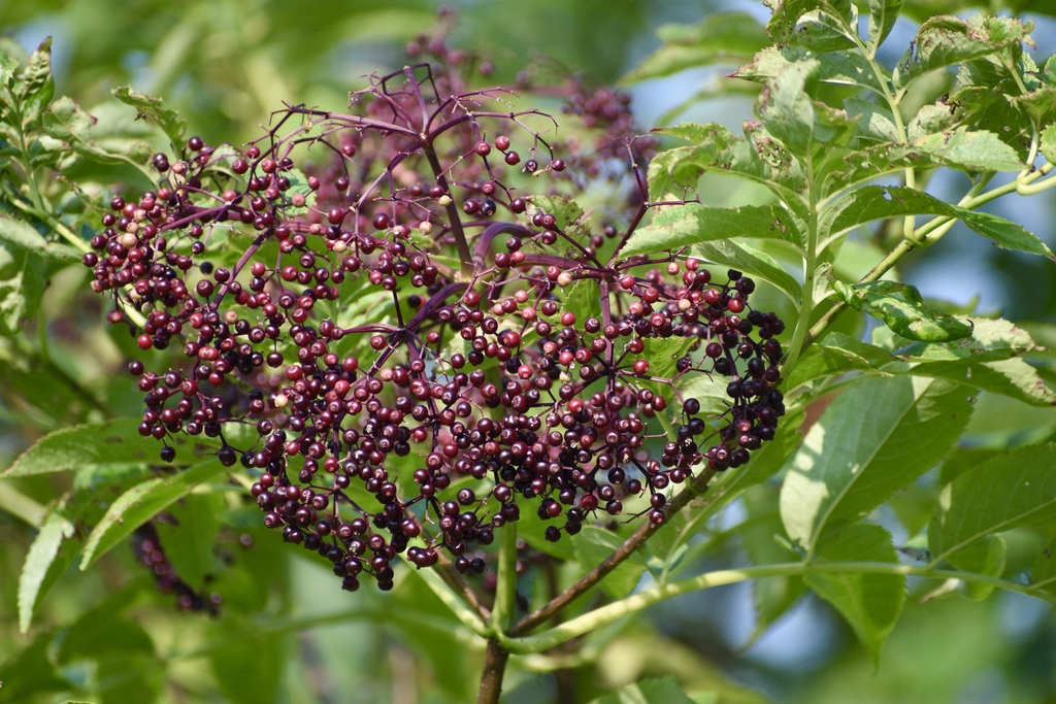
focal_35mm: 450
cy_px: 352
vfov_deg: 3.1
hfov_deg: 4.6
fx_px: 13201
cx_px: 528
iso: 640
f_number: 6.3
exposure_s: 1/1250
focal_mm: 300
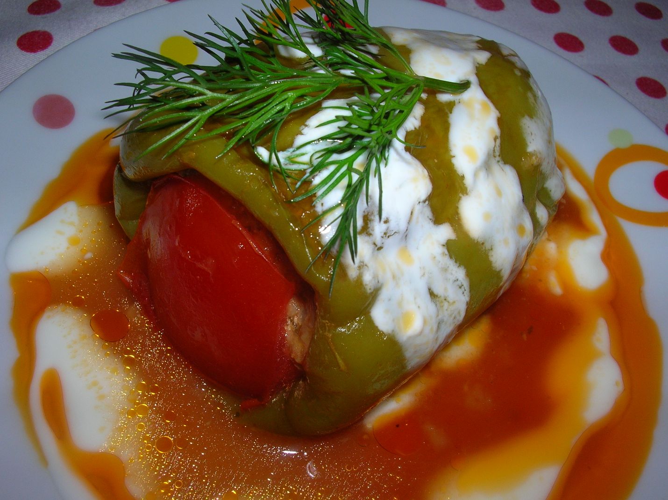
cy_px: 250
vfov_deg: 40.6
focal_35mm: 35
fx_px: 675
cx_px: 334
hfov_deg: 52.7
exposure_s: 1/60.1
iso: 50
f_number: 5.6
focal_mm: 5.8
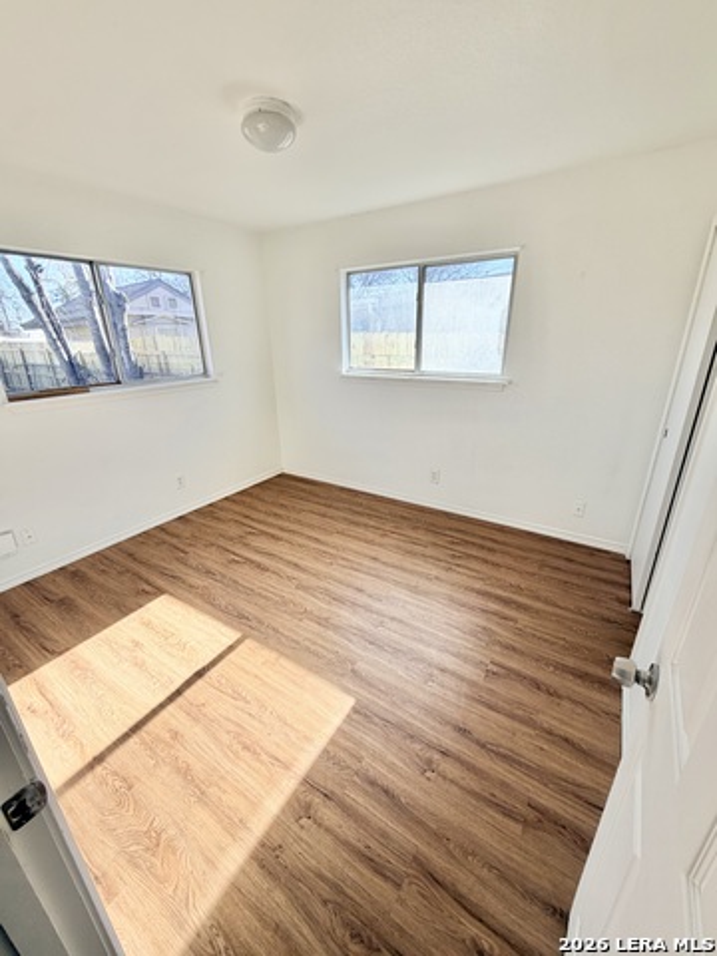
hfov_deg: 85.7
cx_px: 358
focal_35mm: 14
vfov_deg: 102.1
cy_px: 478
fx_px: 387
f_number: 2.2
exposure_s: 1/269
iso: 50
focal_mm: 2.22
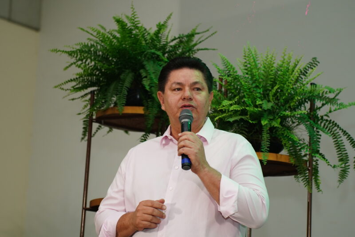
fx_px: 1104
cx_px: 178
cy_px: 118
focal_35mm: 112
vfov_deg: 12.2
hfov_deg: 18.3
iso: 1000
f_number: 2.8
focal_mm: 75
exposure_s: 1/160
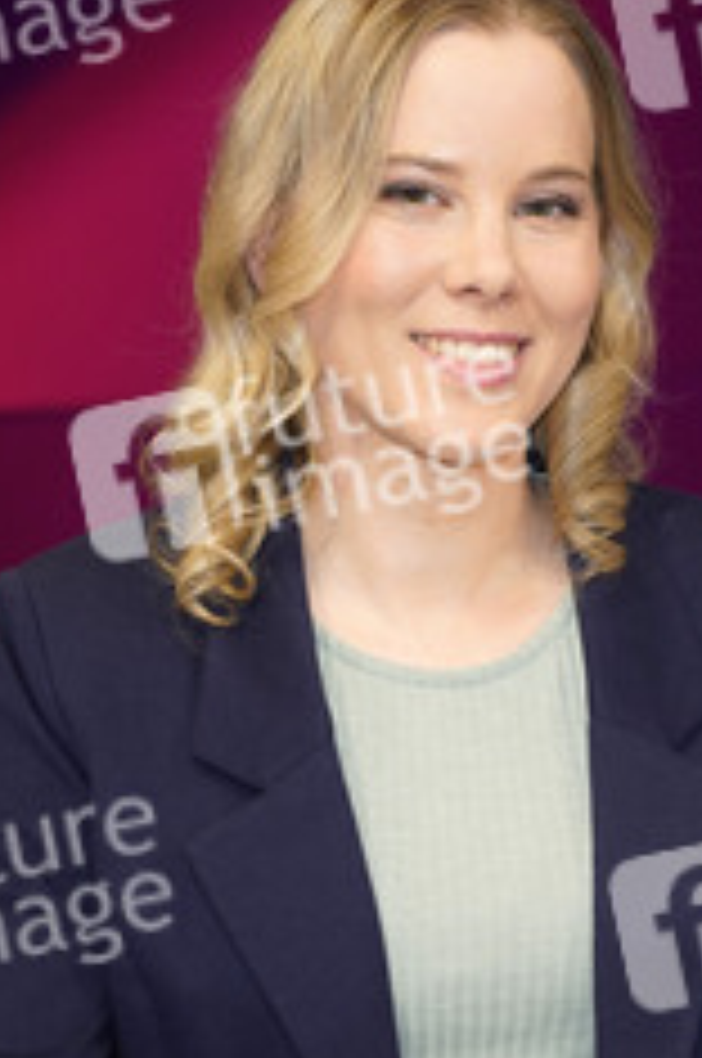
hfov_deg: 13.4
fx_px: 2992
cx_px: 432
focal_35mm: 102
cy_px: 680
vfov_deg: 20.0
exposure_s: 1/160
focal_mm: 60
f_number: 5.6
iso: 2000
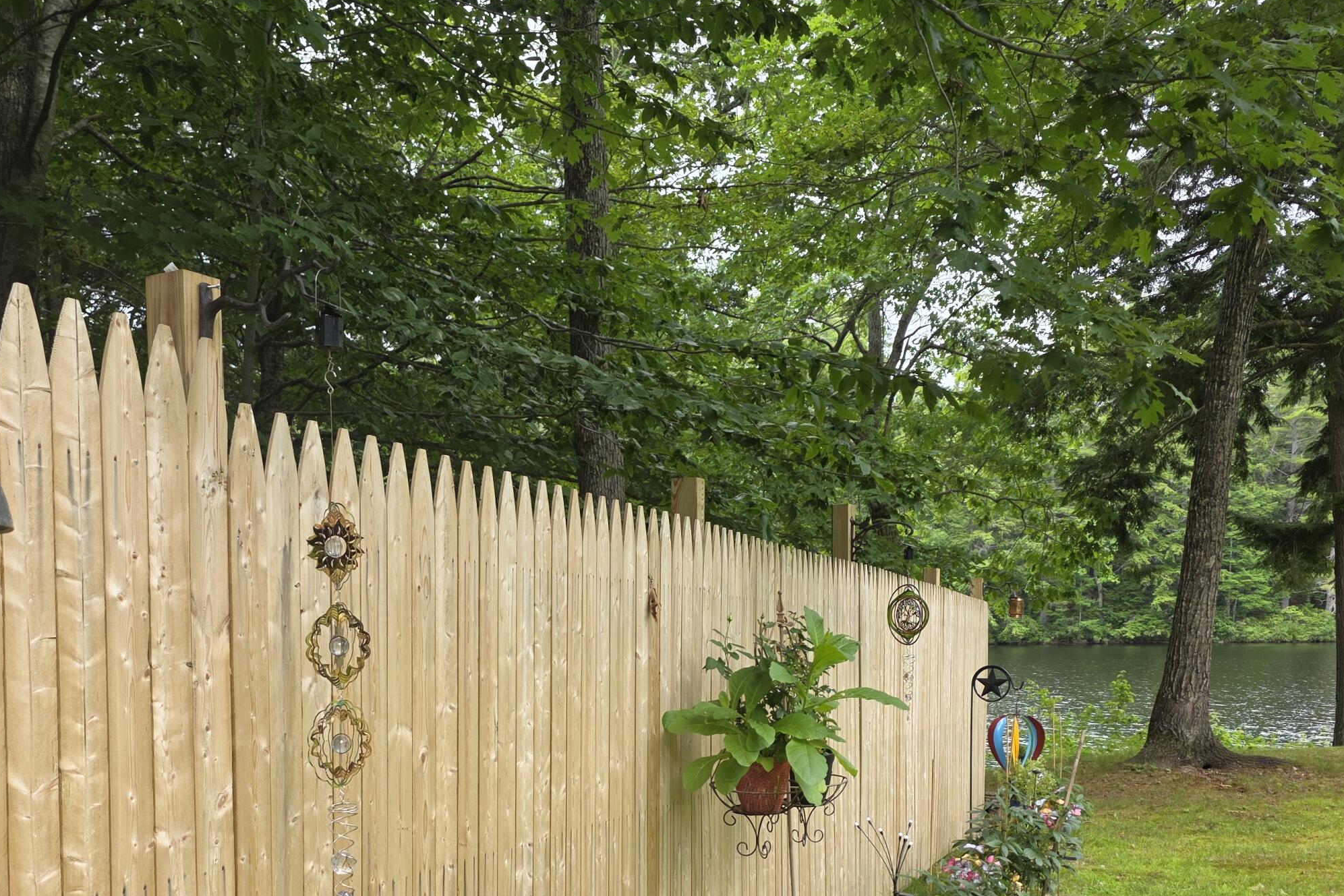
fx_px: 1344
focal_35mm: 36
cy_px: 706
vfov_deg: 35.8
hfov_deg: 52.8
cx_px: 550
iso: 40
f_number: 1.7
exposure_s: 1/359
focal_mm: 6.3
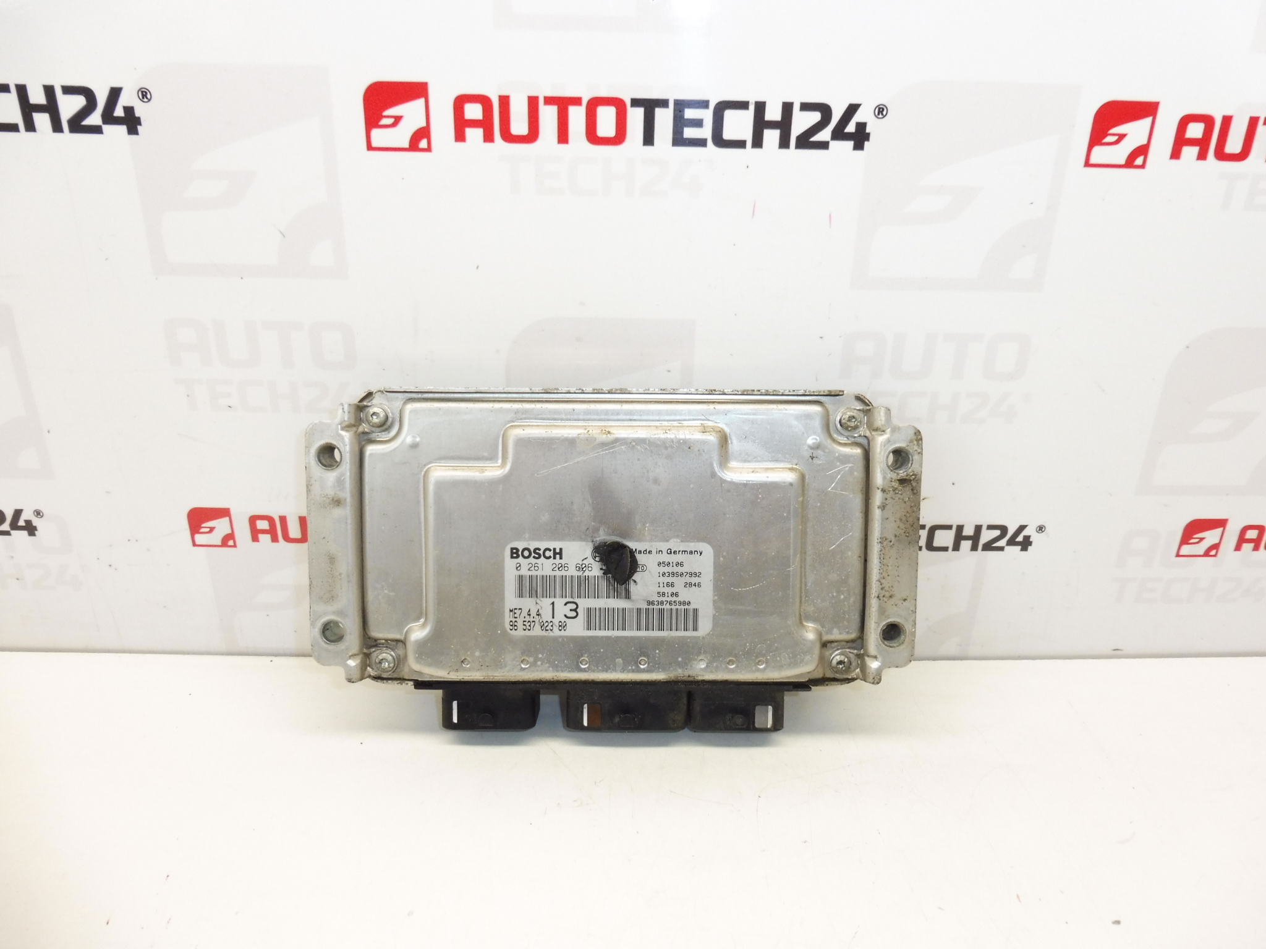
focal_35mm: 24
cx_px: 633
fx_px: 878
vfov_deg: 56.8
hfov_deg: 71.6
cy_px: 474
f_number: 3.5
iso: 200
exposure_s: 1/80
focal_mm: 4.3
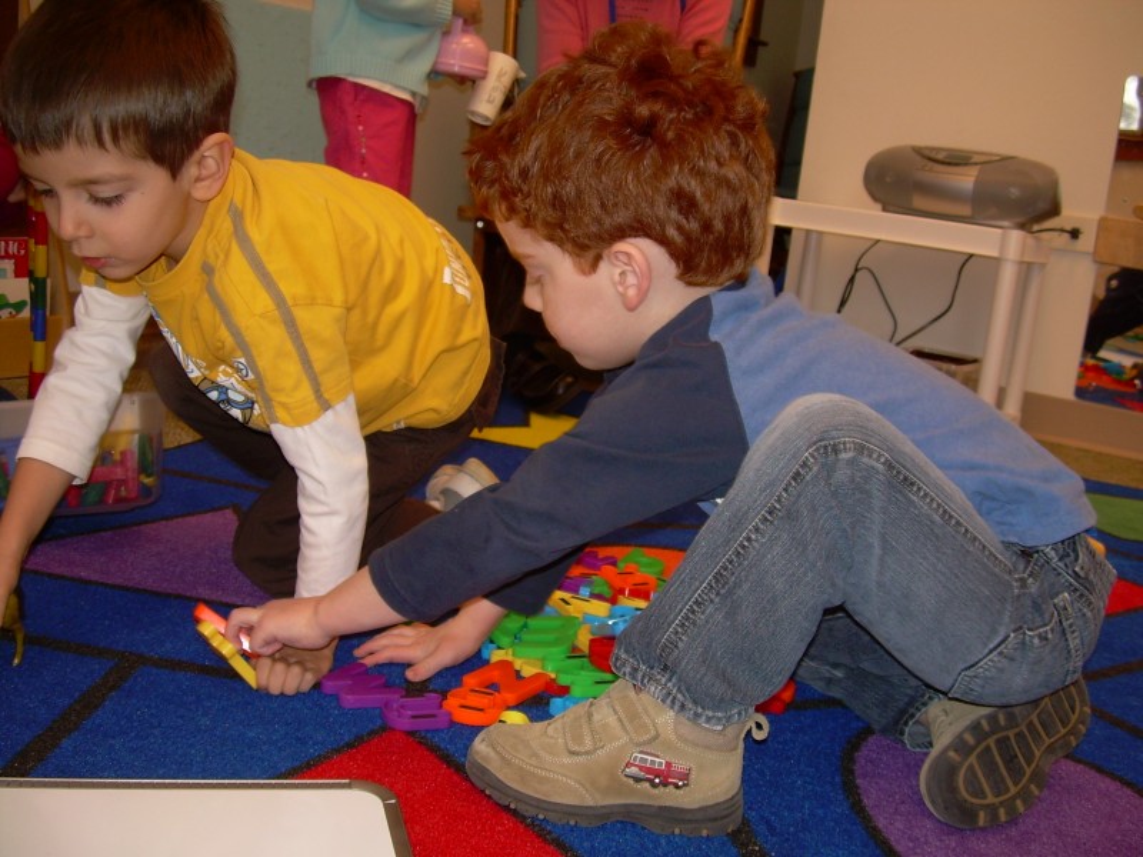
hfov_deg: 49.0
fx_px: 1255
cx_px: 572
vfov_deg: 37.7
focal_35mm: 38
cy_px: 428
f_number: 2.8
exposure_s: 1/60
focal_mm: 6.3
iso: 50
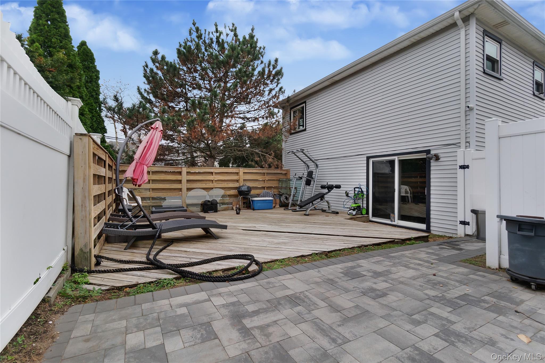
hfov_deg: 100.4
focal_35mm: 15
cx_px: 272
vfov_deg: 77.3
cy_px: 182
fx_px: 227
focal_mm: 10
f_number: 9
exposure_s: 1/800
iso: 800
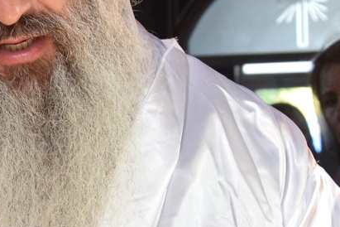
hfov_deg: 8.2
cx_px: -84
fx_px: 2342
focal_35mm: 248
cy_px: 280
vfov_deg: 5.5
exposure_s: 1/80
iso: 800
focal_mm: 34
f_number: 5.6
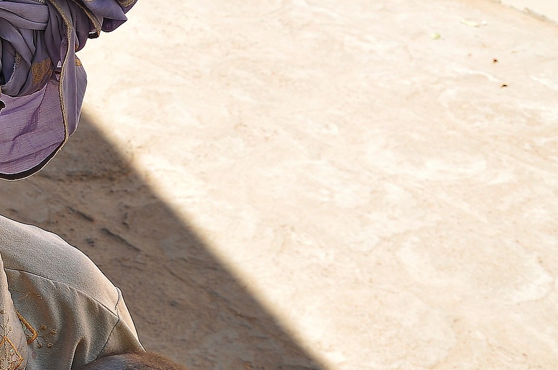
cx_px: -122
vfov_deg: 14.2
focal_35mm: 95
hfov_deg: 20.0
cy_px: 292
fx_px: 1474
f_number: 8
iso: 200
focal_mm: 25
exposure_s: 1/250
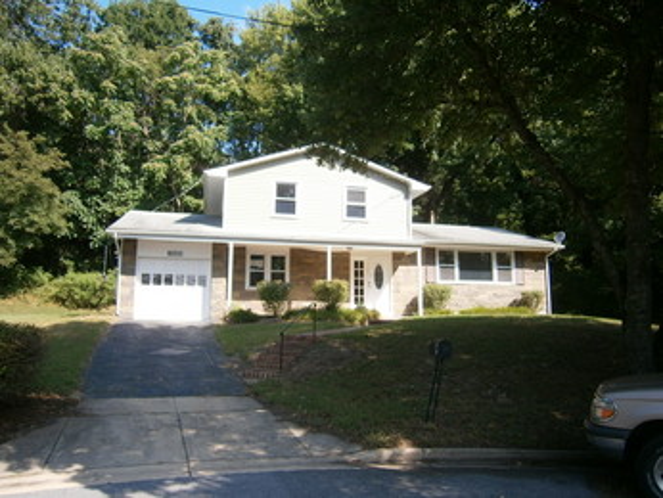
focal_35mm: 26
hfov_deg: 67.3
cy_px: 249
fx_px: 498
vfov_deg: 53.1
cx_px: 332
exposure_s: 1/400
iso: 80
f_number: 2.8
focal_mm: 4.7
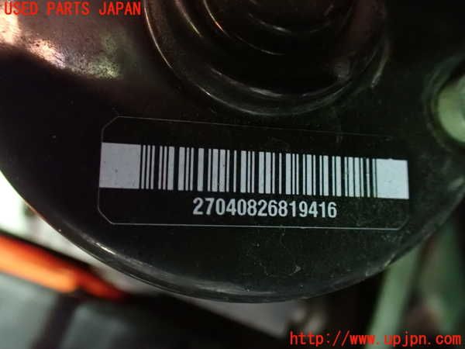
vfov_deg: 46.8
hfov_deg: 60.0
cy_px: 174
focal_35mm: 30
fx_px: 403
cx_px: 232
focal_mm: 5.4
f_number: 2.3
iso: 1600
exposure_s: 1/13
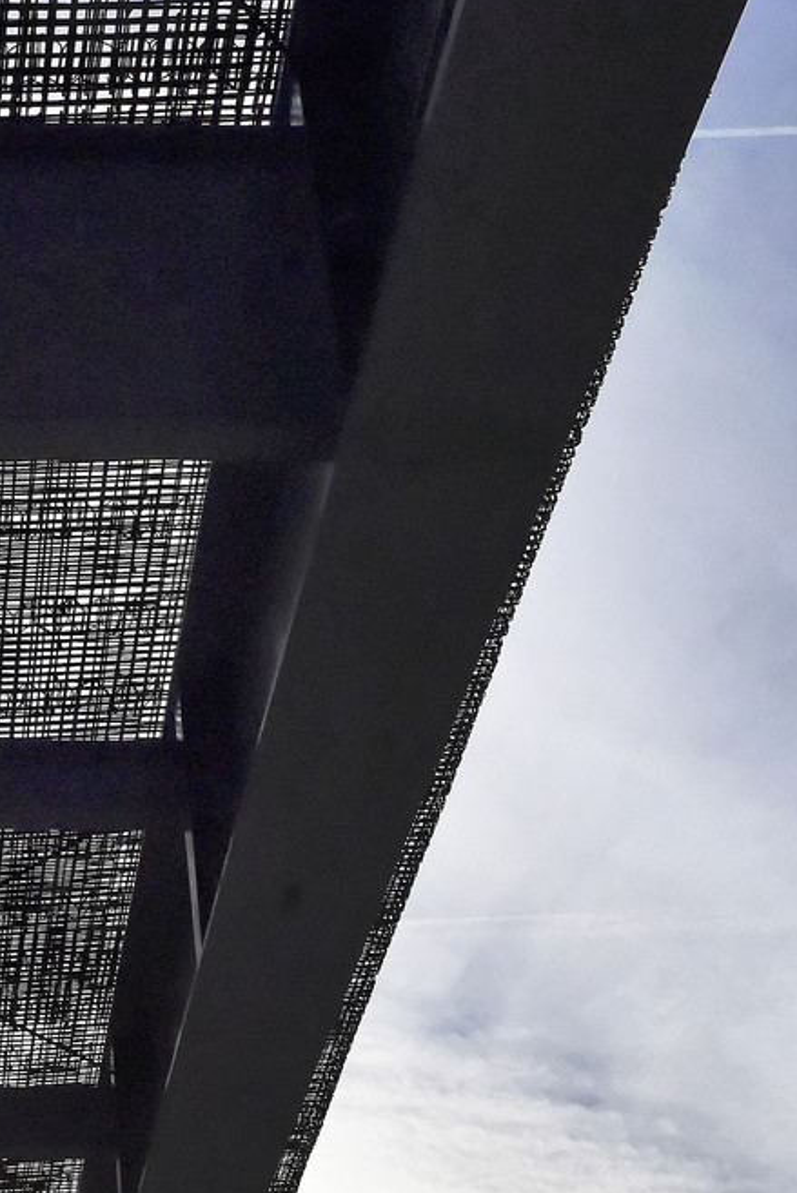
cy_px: 384
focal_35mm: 62
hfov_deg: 21.2
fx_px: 2056
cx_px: 15
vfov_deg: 32.1
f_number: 9
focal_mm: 17
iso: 2000
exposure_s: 1/5000
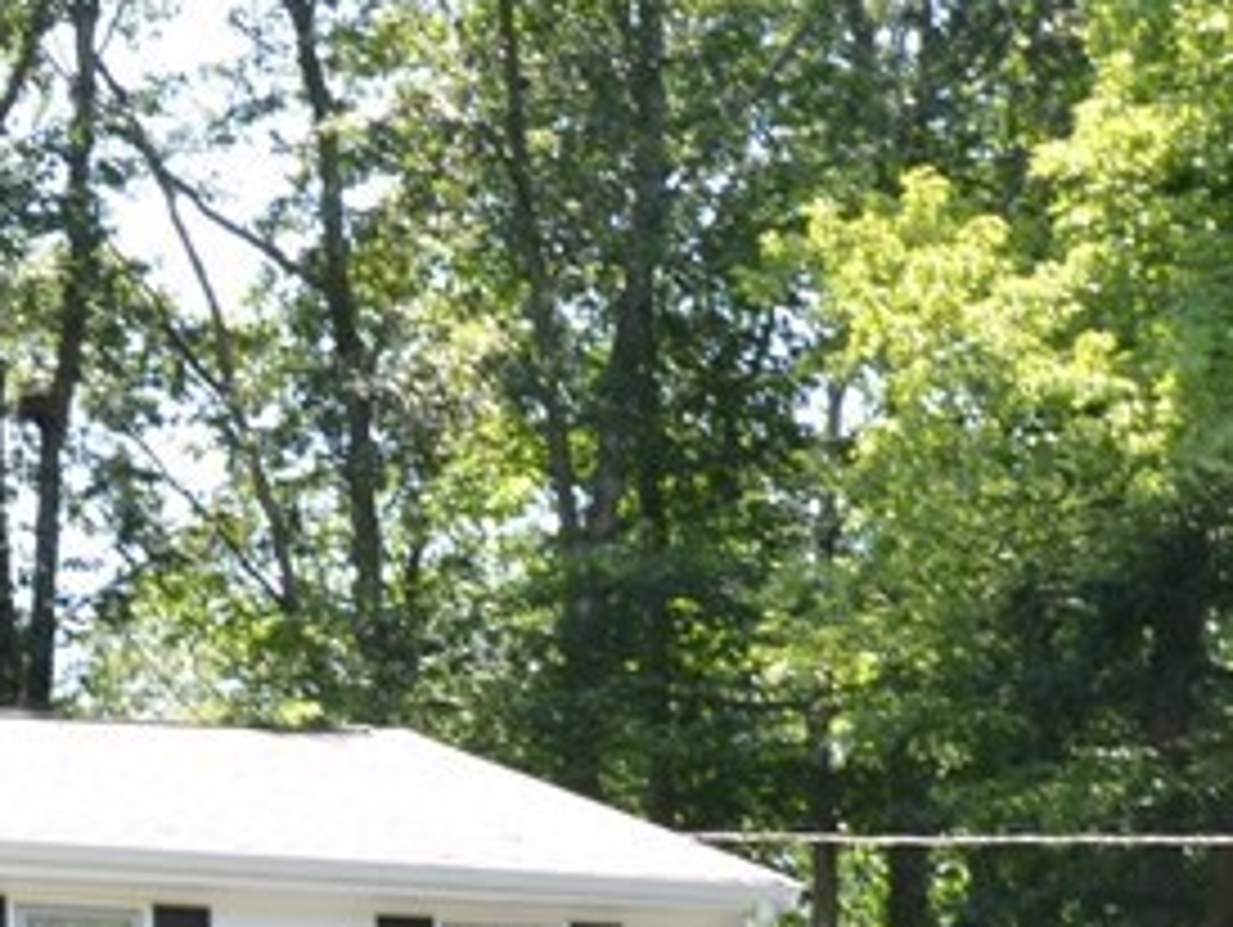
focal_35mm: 129
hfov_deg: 14.4
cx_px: -522
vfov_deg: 11.2
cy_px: 1296
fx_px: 4599
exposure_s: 1/40
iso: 200
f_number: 9
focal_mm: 24
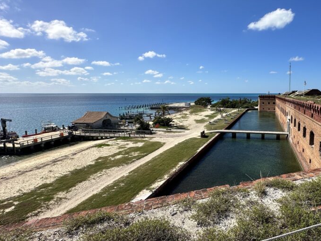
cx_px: 235
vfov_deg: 63.4
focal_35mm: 21
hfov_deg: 74.2
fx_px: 195
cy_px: 120
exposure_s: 1/2618
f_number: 2.2
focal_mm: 2.22
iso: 50
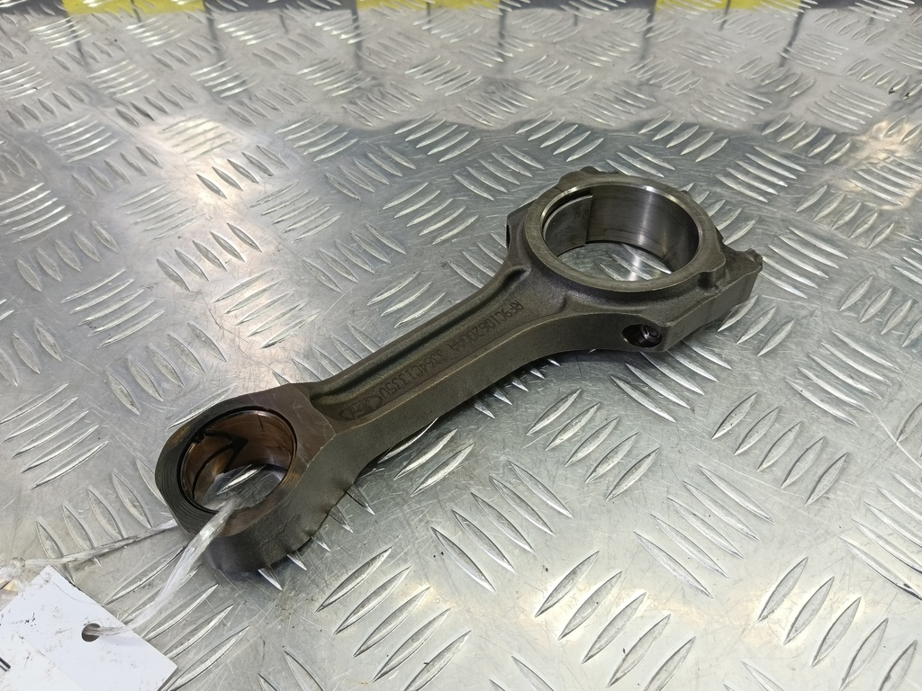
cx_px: 461
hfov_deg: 73.9
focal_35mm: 23
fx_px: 613
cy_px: 346
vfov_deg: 58.9
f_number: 1.6
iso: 130
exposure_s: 1/50
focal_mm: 4.11
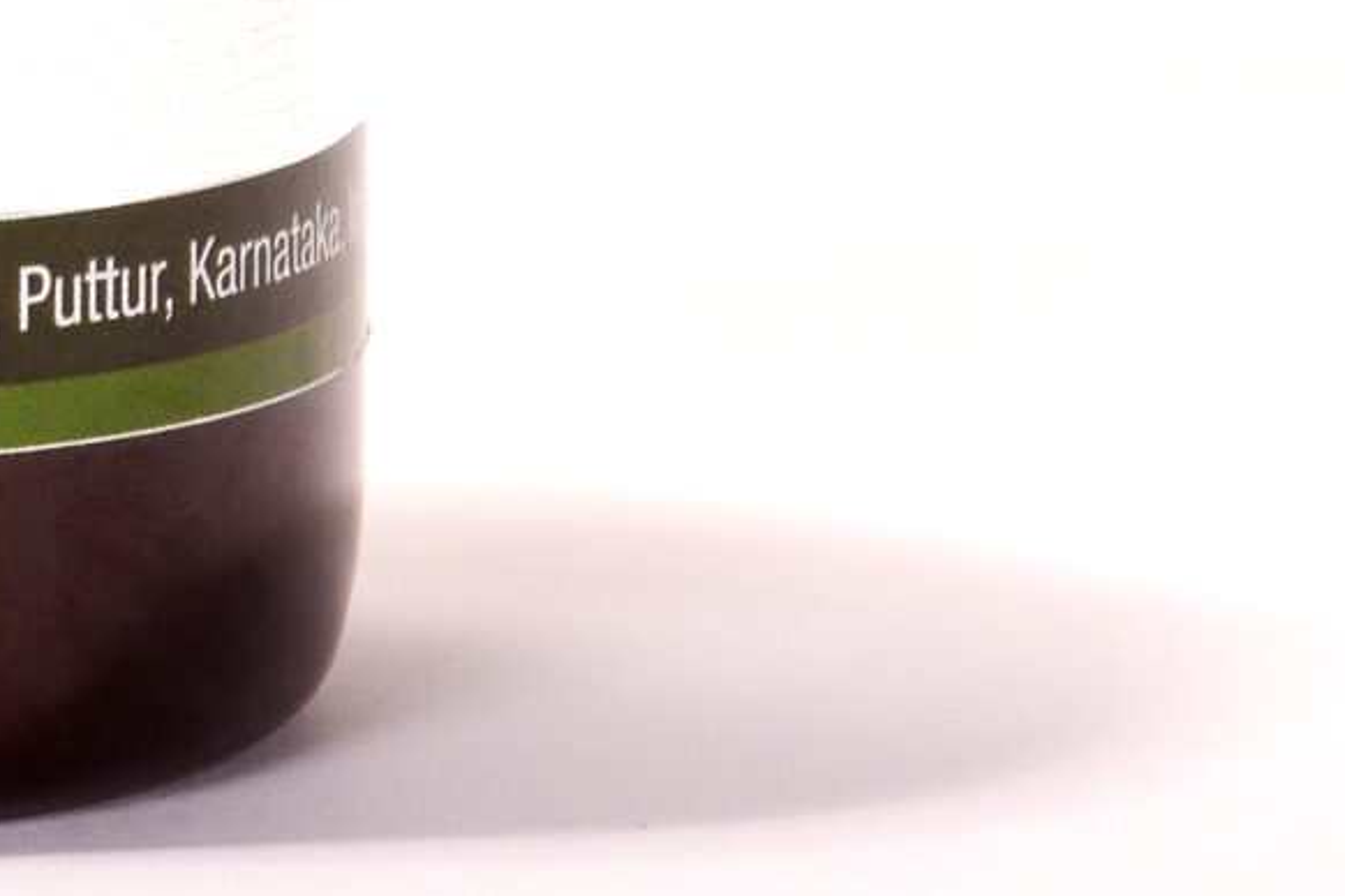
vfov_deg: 2.0
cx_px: -376
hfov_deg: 3.0
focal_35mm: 693
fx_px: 25897
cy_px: -1051
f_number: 18
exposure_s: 1/160
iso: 160
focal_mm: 105
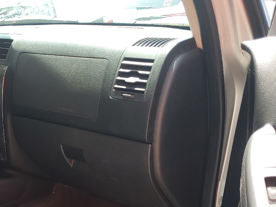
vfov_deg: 25.1
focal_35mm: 55
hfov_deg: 33.9
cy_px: 215
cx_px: 55
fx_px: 439
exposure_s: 1/227
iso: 50
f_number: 1.5
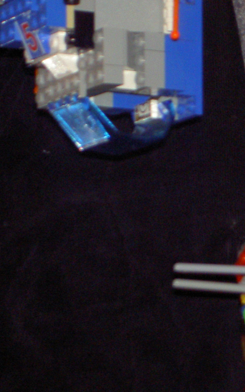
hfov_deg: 4.6
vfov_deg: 7.4
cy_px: 288
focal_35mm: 284
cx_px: 347
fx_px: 3033
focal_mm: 24
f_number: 4.9
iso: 200
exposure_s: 1/13
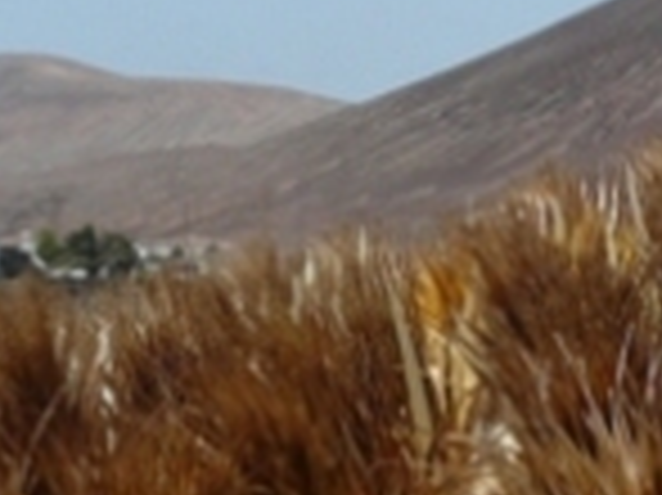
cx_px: 716
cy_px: 108
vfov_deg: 9.4
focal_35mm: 157
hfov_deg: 12.4
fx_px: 3000
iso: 100
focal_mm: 5.9
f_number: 5.6
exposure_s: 1/400
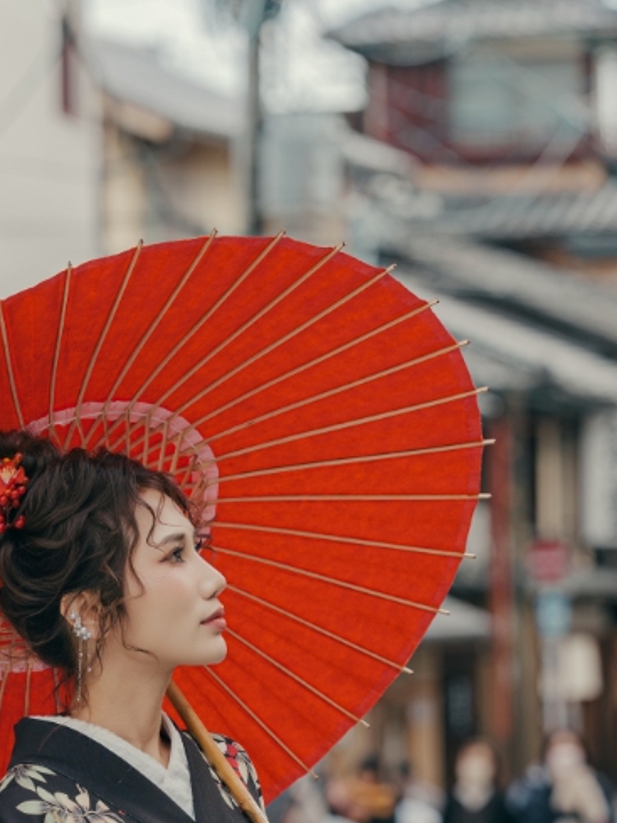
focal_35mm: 267
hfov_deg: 5.6
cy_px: 835
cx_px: 337
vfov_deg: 7.4
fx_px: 6343
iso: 200
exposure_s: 1/210
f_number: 4
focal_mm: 110
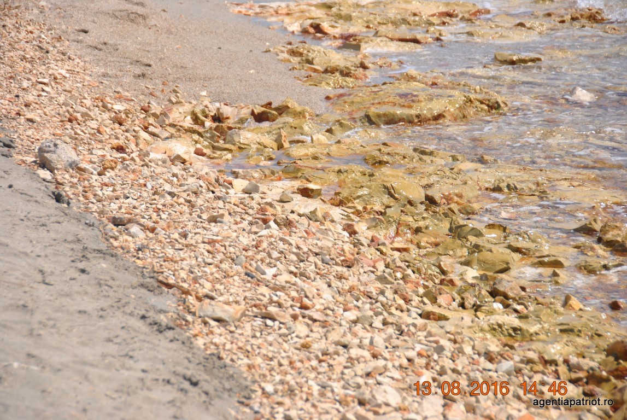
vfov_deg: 8.2
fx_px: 2930
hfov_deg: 12.2
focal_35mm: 168
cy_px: 210
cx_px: 314
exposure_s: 1/640
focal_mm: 112
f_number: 6.3
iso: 100
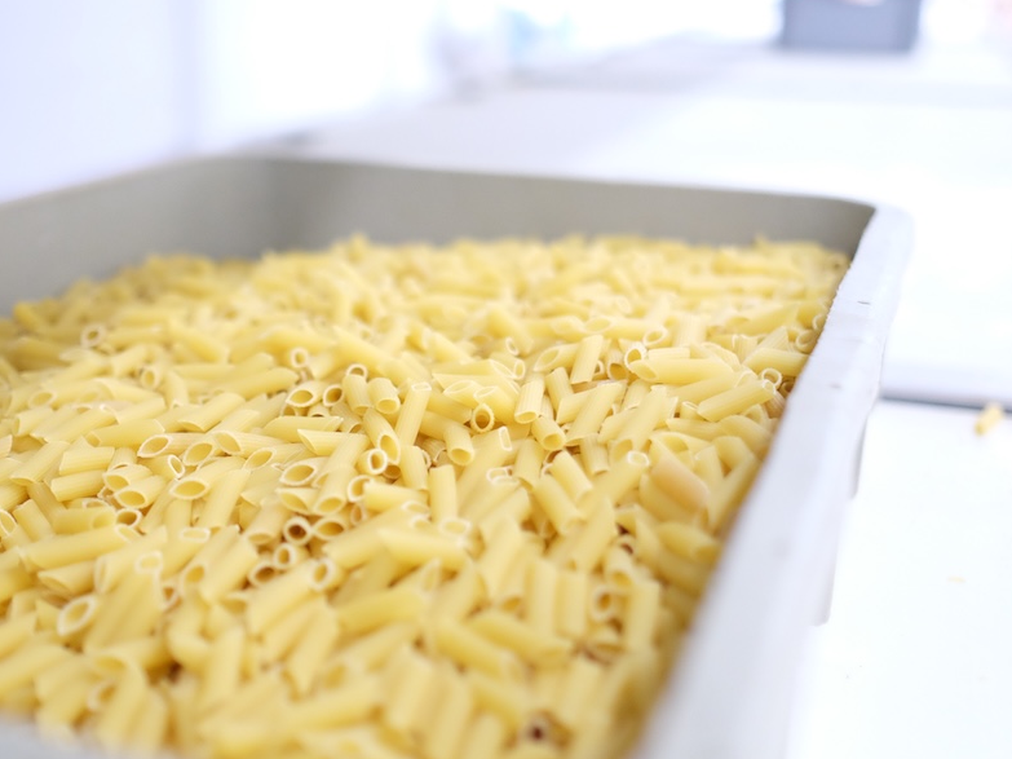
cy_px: 385
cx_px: 432
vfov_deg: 32.9
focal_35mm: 44
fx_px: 1286
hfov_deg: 42.8
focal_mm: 23
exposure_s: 1/250
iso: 4000
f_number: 1.4
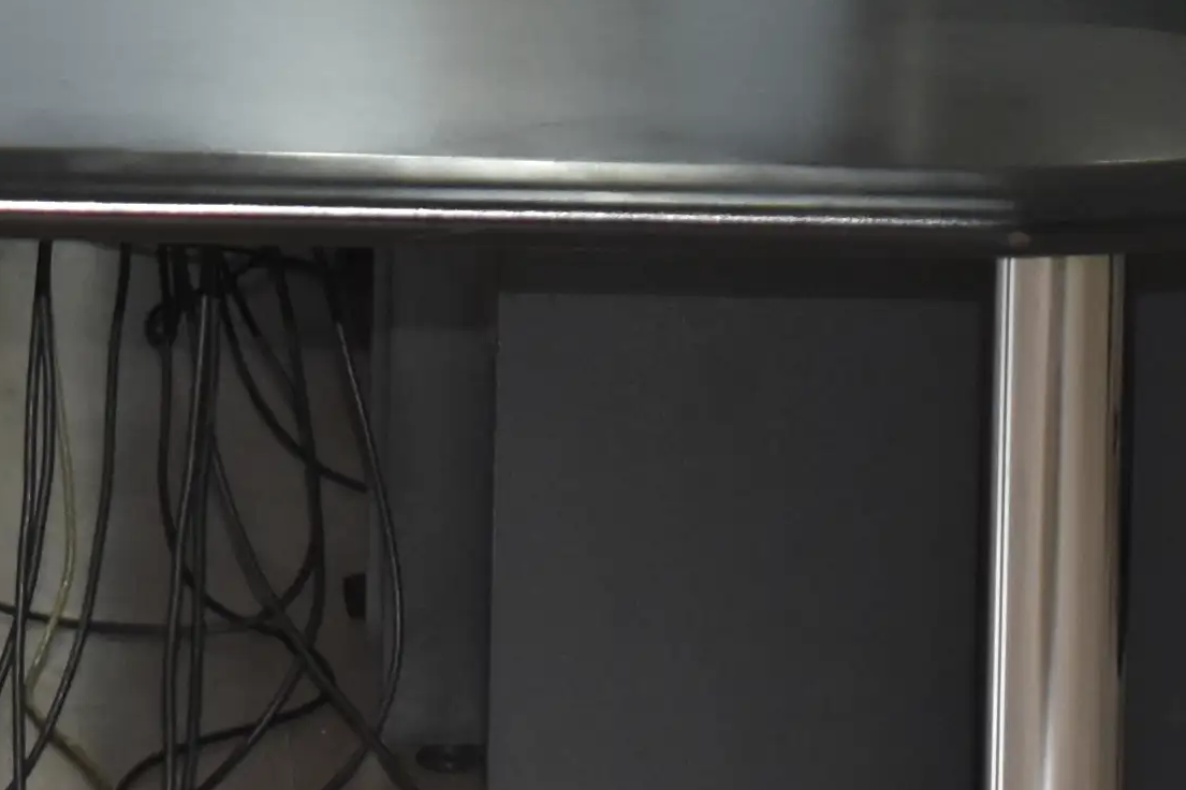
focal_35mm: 277
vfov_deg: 4.9
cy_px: -644
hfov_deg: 7.4
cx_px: -65
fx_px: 9122
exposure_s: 1/200
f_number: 4.5
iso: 800
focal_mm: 34
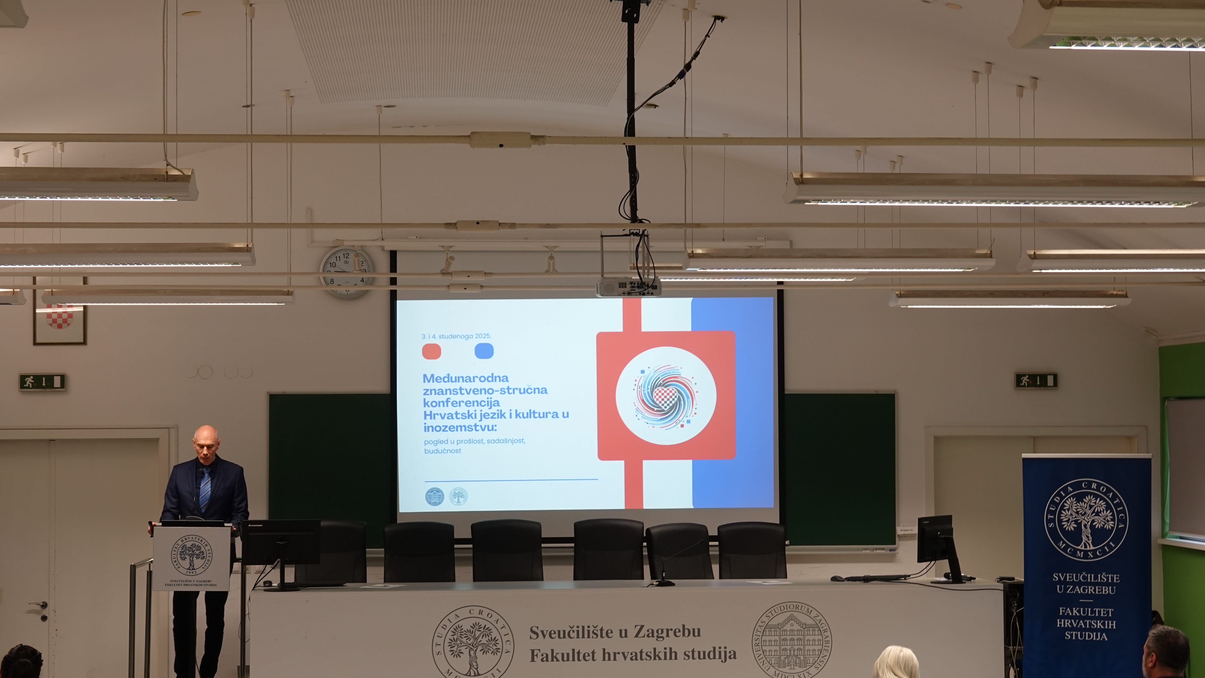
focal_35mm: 61
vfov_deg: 19.7
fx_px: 1949
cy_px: 337
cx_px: 602
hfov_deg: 34.4
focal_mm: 21.32
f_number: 3.5
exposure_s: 1/60
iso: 250
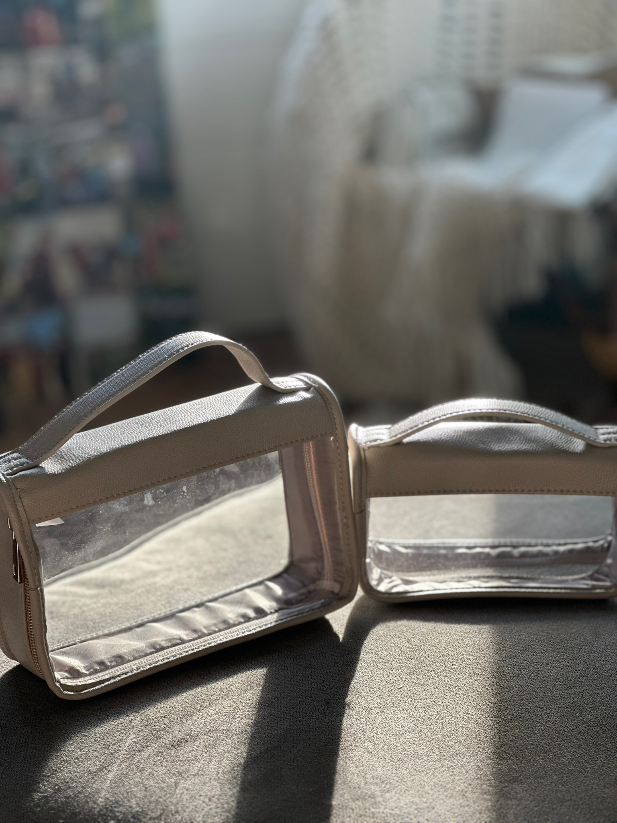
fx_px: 1830
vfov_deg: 25.3
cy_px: 412
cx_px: 308
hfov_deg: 19.1
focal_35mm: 77
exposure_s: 1/121
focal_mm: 9
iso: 100
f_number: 2.8
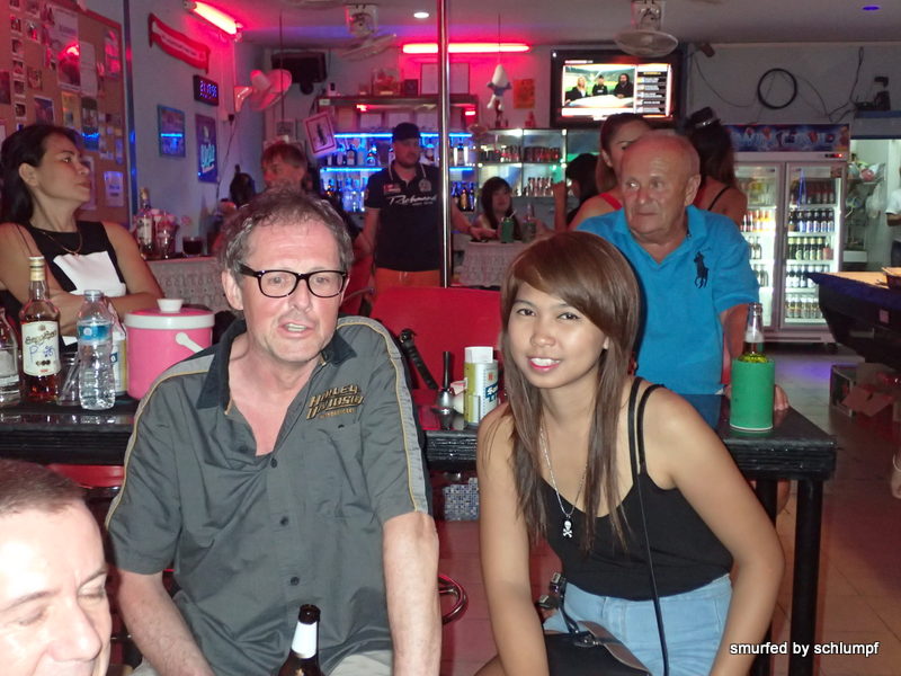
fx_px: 989
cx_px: 450
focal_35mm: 38
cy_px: 338
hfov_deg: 49.0
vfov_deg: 37.7
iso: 800
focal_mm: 6.86
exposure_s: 1/40
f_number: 2.7
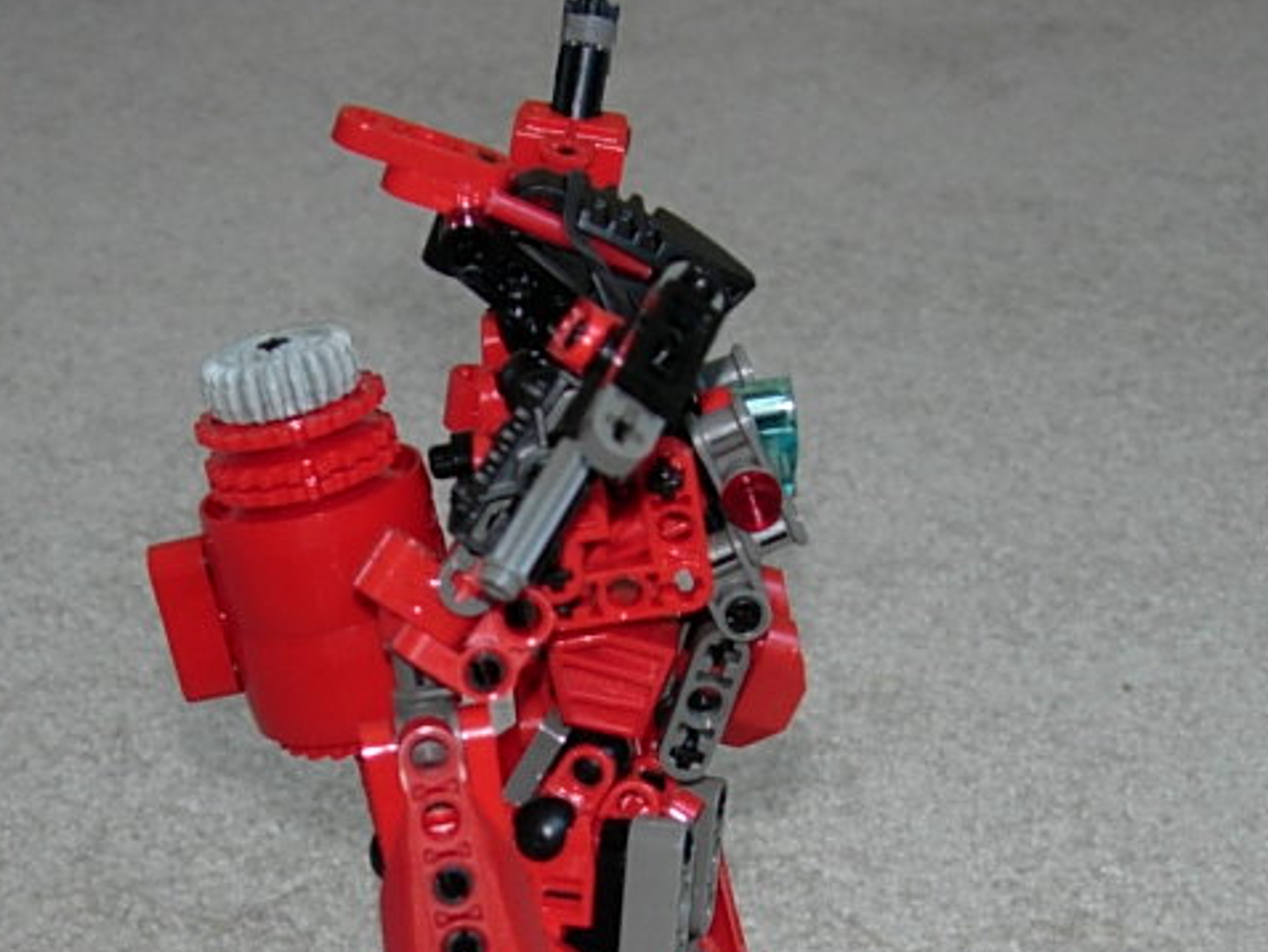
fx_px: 3224
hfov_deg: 22.2
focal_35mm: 88
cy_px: 925
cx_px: 478
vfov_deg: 16.5
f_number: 2.9
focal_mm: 8.5
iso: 79
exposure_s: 1/38
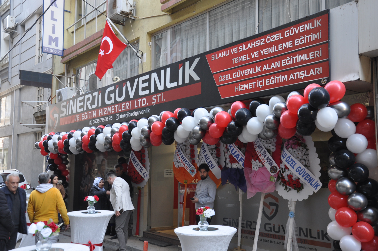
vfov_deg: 35.4
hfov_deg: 51.3
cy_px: 126
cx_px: 189
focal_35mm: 38
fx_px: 393
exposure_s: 1/30
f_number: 5.6
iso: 280
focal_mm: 25
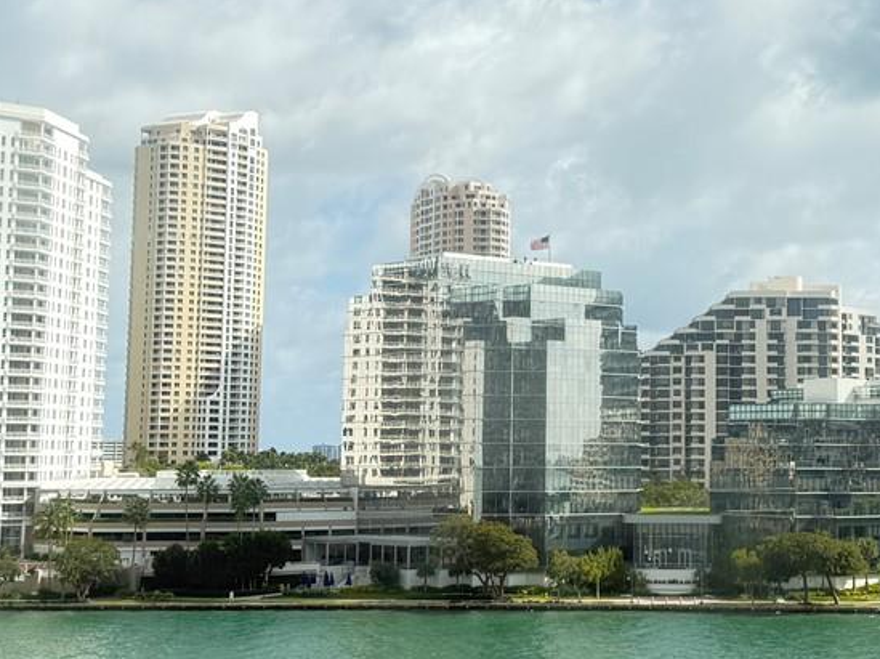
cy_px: 237
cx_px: 660
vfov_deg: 20.9
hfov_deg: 27.4
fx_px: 1778
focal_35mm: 70
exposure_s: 1/2445
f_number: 1.78
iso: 100
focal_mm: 6.76
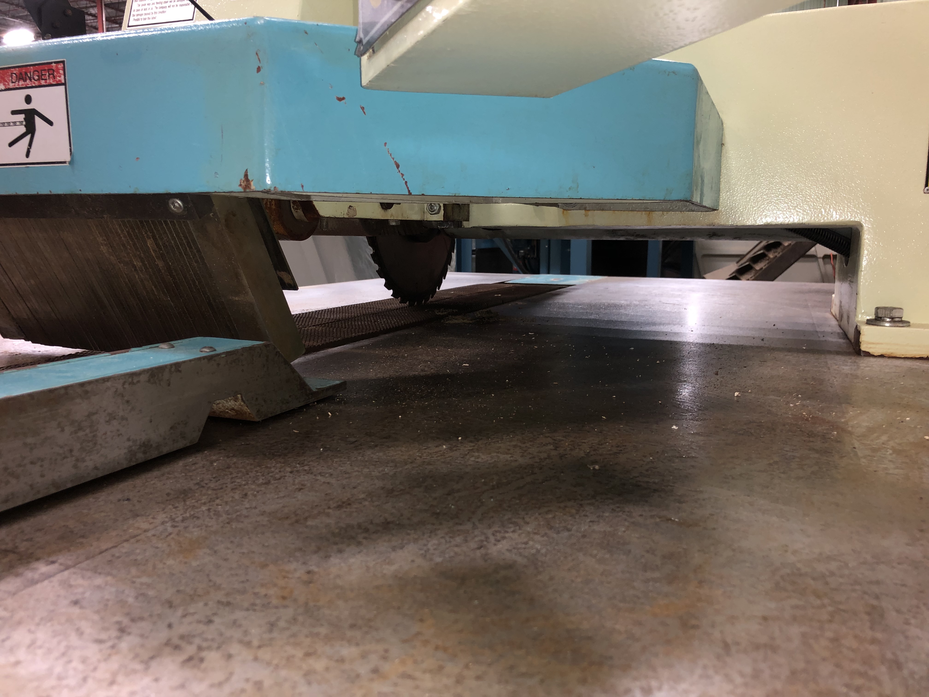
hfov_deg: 63.4
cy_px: 348
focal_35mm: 28
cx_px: 464
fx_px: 751
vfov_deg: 49.7
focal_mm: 4
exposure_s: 1/9
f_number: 1.8
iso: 50
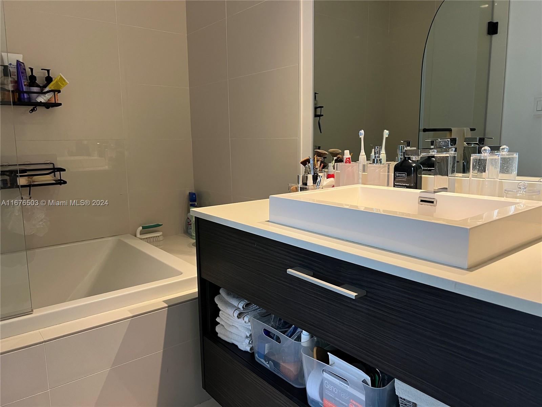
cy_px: 204
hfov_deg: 67.3
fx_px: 407
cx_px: 271
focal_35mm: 26
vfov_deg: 53.1
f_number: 1.5
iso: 125
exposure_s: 1/60
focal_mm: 5.7
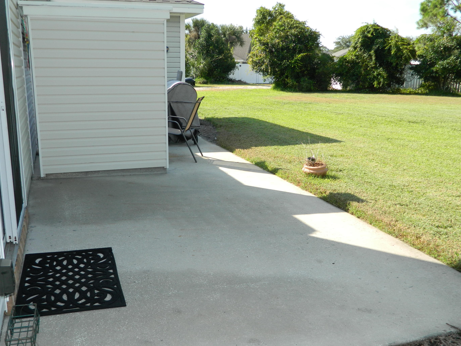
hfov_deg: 53.9
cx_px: 214
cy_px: 177
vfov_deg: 41.8
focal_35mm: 34
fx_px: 453
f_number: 3.2
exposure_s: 1/500
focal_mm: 5.6
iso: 110
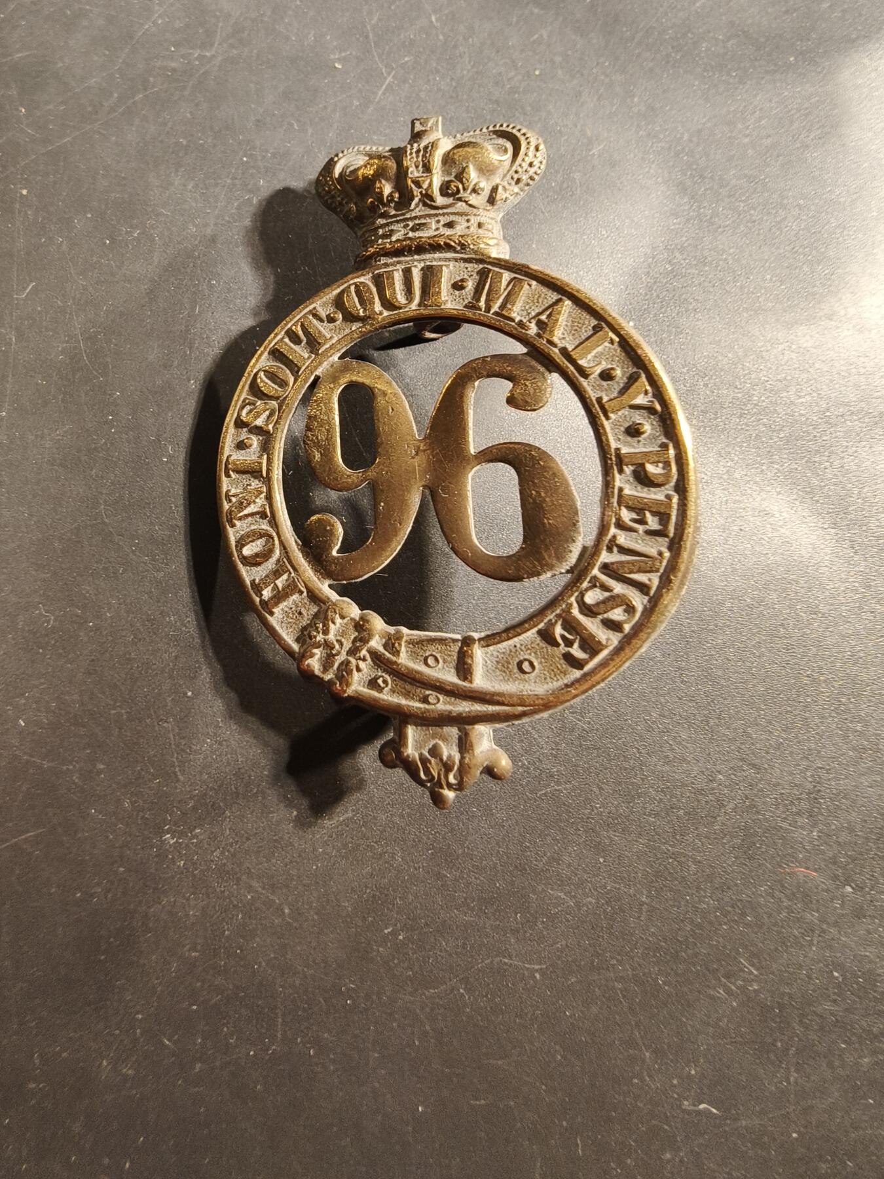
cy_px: 590
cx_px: 442
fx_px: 783
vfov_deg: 73.9
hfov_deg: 58.9
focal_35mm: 23
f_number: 2
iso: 320
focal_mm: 2.32
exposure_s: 1/33.3
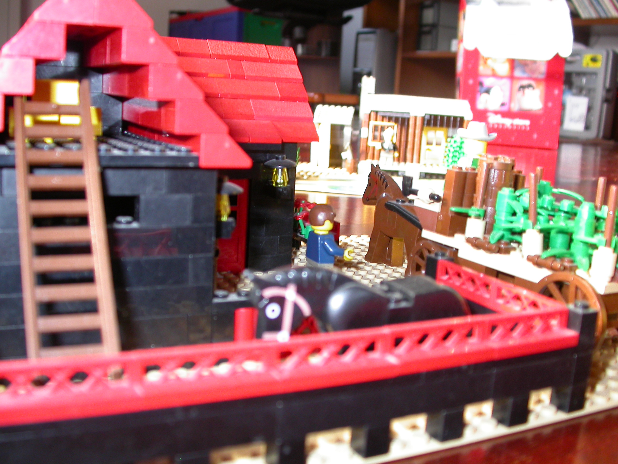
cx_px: 310
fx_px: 696
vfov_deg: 36.8
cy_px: 233
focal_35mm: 39
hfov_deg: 47.9
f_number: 2.6
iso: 100
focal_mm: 7.85
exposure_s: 1/30
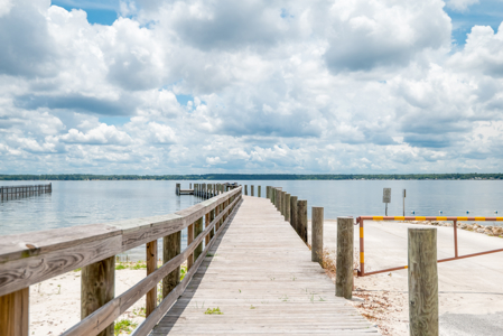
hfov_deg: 54.4
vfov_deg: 37.9
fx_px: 489
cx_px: 252
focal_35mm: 35
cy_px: 168
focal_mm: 35
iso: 125
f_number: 4
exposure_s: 1/3200
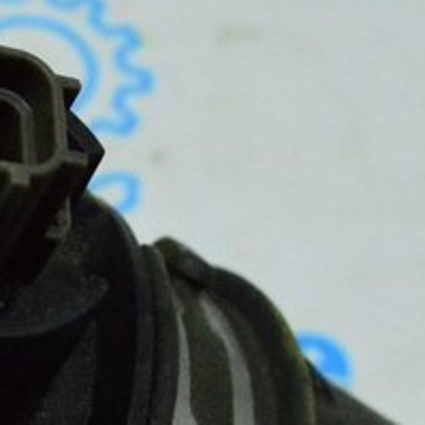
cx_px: -177
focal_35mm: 144
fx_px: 2000
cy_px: 298
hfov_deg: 11.7
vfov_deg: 12.1
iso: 6400
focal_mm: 22
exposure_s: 1/640
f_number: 6.3
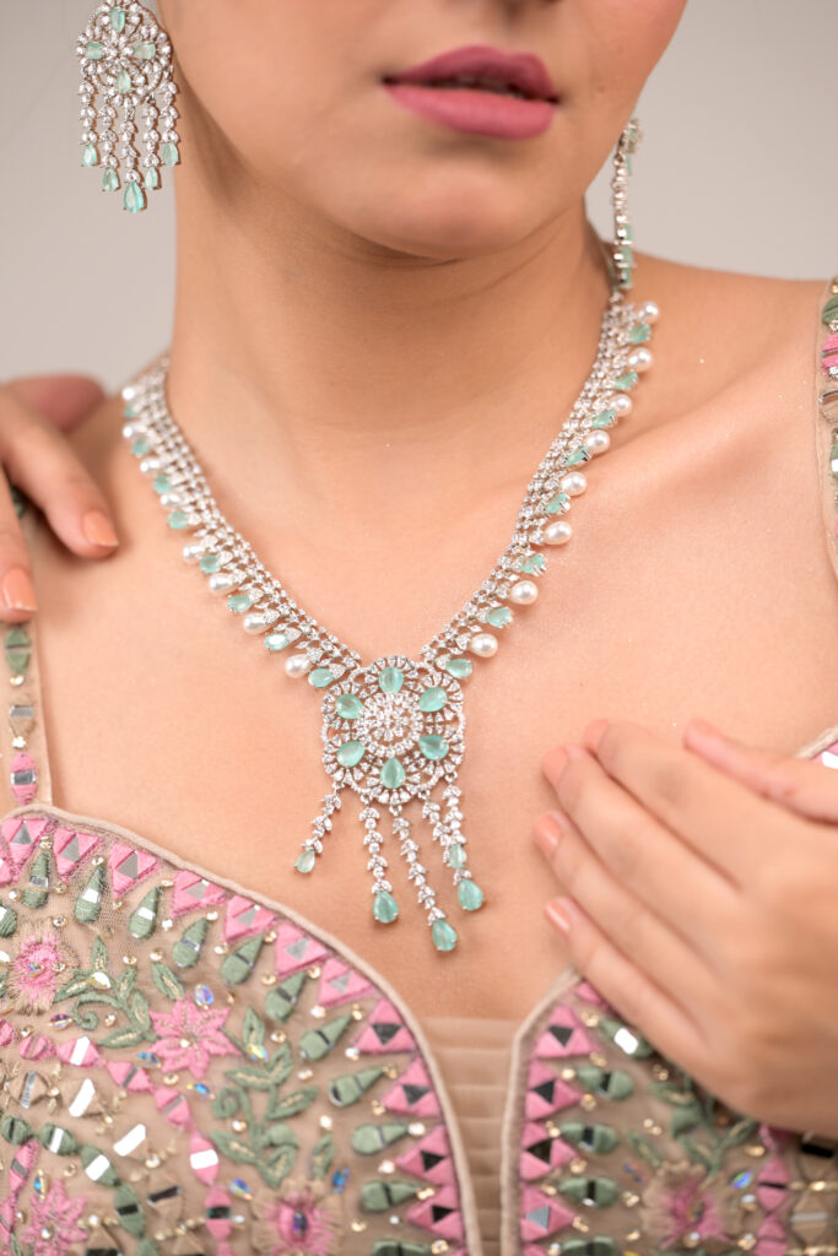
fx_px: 4188
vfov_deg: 17.1
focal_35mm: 120
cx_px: 419
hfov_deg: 11.4
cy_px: 628
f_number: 3.2
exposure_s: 1/200
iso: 160
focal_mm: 120
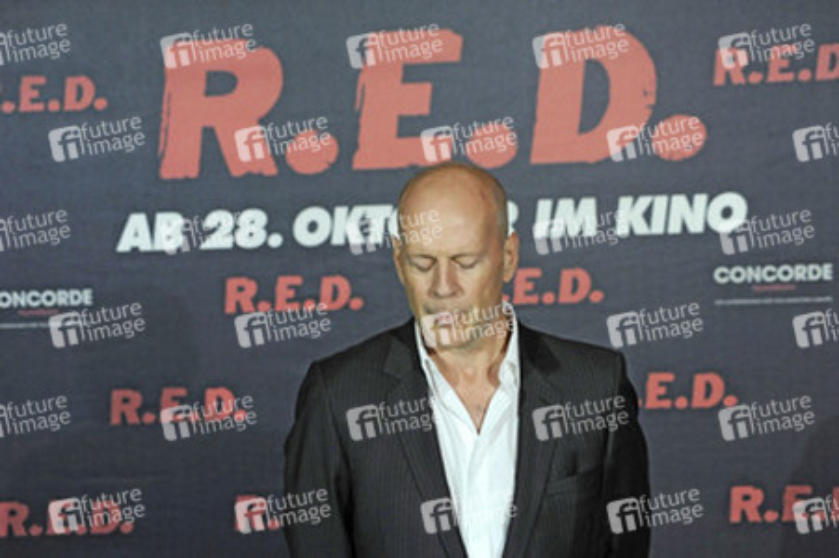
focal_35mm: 85
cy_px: 279
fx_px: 1979
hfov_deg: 23.9
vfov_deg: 16.0
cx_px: 420
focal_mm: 85
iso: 2000
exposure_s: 1/160
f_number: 5.6
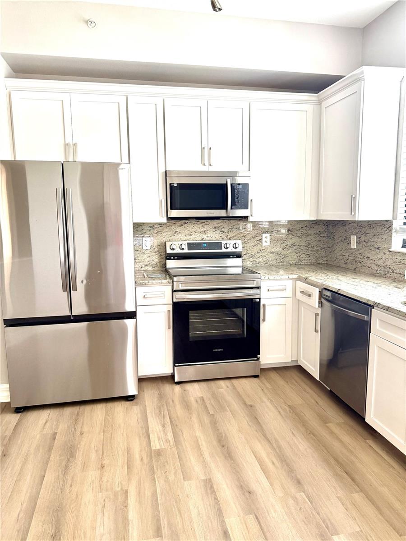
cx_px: 203
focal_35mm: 24
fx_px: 375
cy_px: 270
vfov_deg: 71.6
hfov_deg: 56.8
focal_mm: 6.76
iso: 200
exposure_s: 1/117
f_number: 1.78
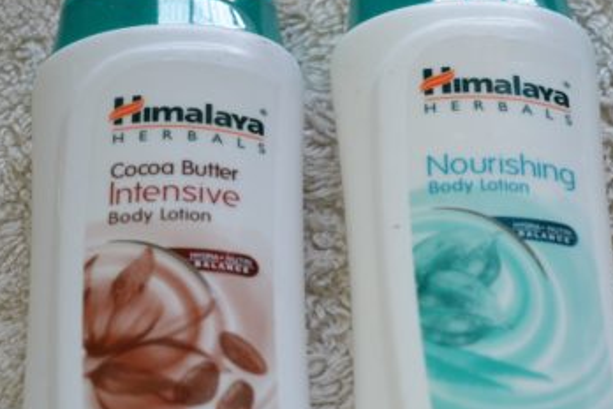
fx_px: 2111
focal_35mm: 124
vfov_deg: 11.0
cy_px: 301
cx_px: 490
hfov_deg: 16.4
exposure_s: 1/50
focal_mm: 48
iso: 800
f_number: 5.6
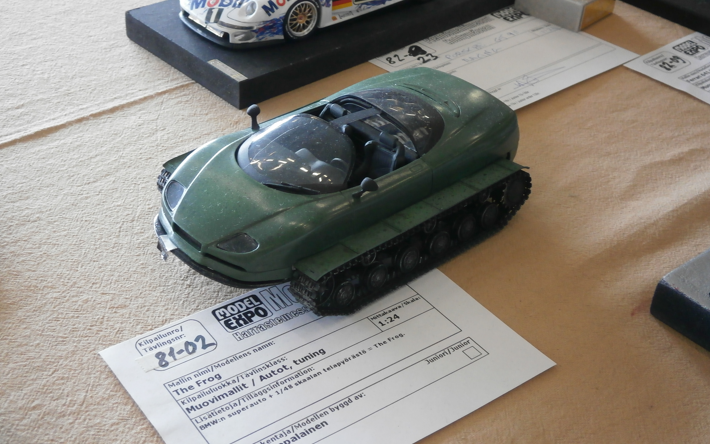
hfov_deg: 40.3
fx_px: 967
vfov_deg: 25.8
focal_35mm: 50
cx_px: 356
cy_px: 219
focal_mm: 8.3
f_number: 3.4
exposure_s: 1/30
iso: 200
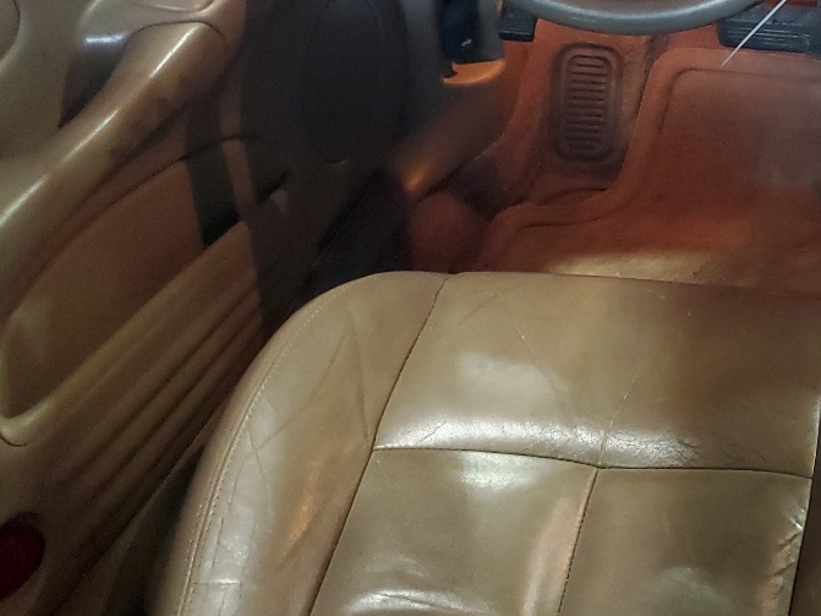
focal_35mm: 62
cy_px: 159
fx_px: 1470
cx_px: 938
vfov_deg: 23.4
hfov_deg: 28.0
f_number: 1.5
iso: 322
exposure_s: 1/40
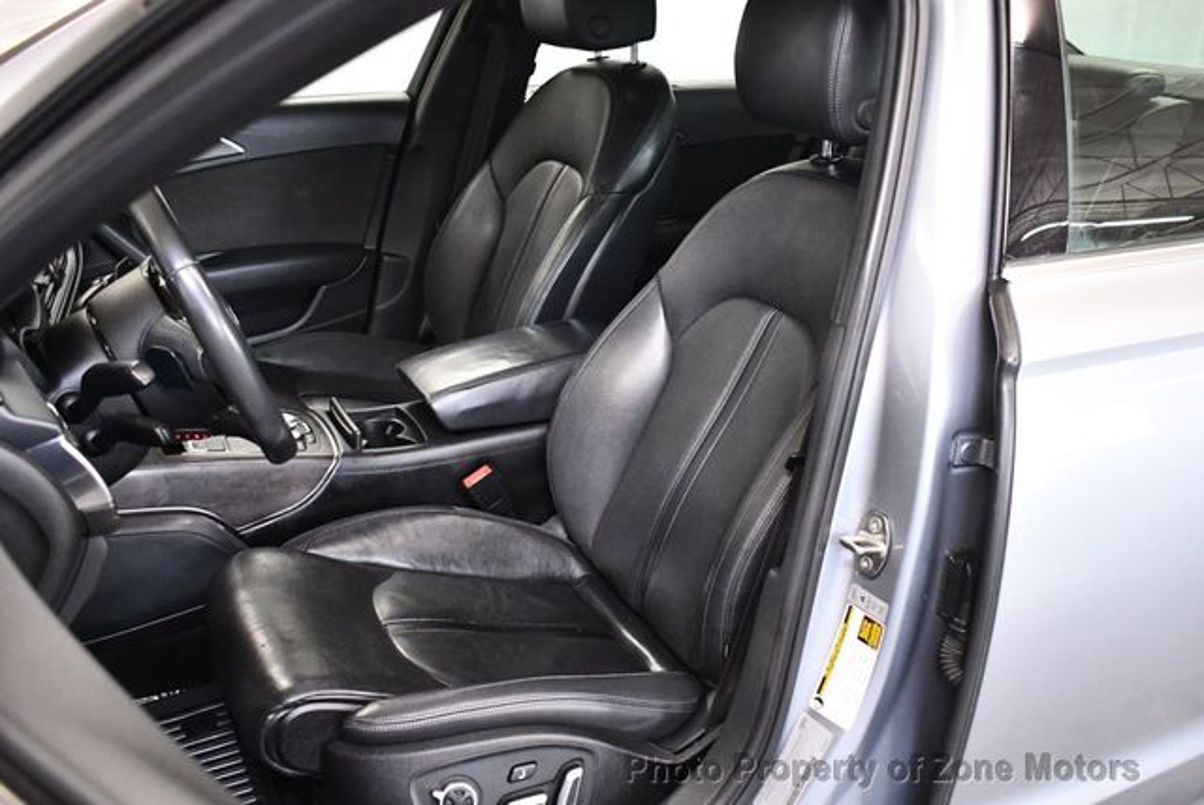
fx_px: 1205
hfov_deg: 53.1
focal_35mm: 36
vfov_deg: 36.9
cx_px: 602
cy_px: 402
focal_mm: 18
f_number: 3.5
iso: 3200
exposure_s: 1/125
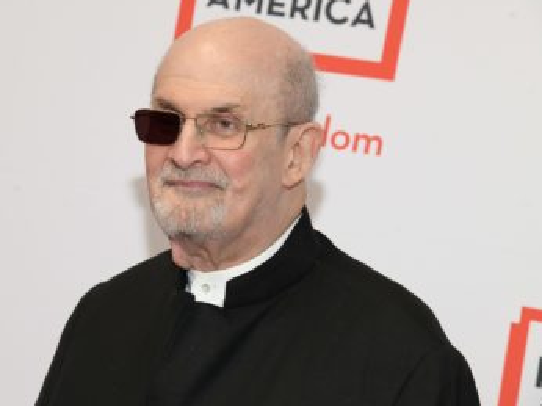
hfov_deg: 15.9
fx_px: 1940
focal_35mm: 124
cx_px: 233
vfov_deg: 11.9
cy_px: 203
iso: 800
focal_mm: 105
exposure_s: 1/200
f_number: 6.3
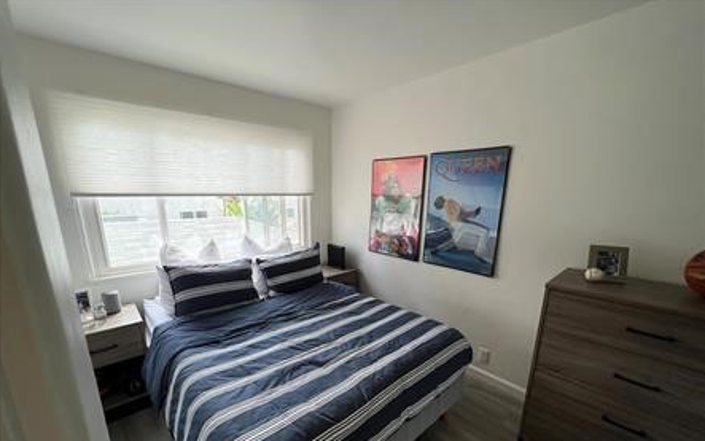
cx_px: 349
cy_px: 265
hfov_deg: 105.3
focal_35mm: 14
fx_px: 269
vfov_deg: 77.7
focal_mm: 1.57
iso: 32
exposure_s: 1/176
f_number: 1.8
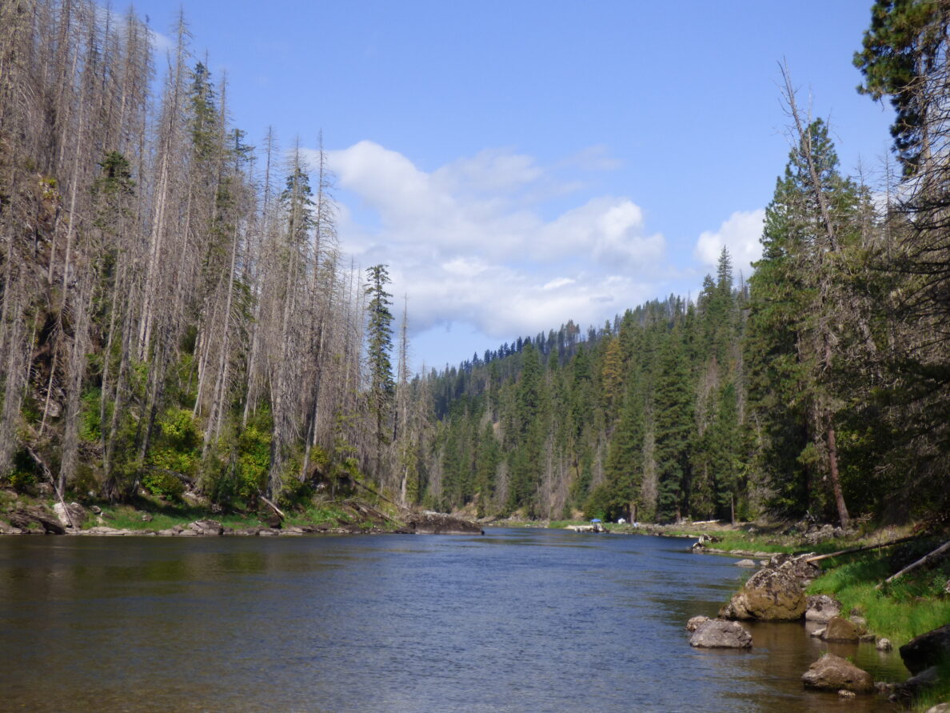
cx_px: 475
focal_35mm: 55
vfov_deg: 26.6
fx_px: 1509
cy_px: 356
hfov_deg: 34.9
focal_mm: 9.51
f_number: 3.9
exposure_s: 1/800
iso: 100
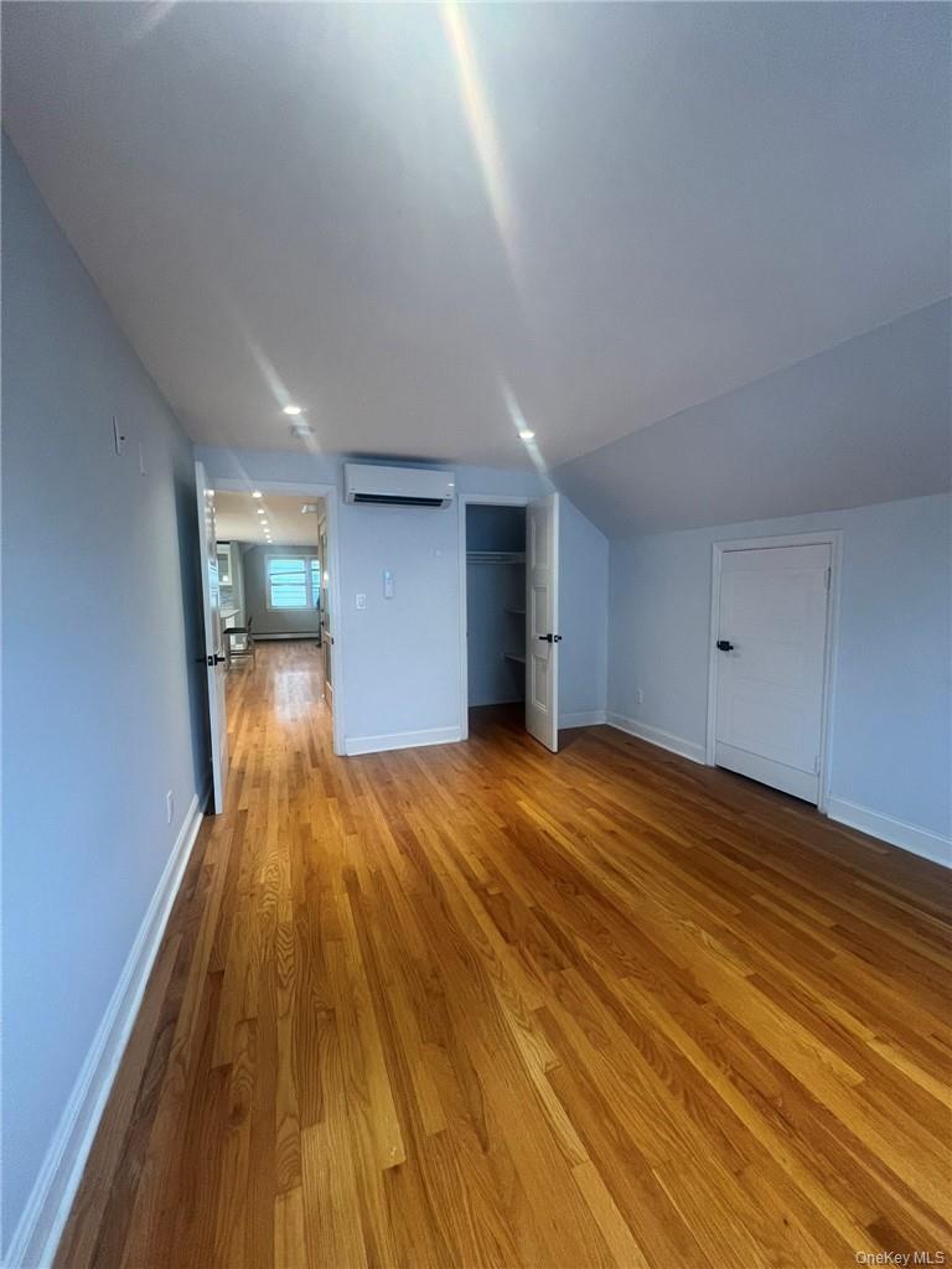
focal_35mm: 13
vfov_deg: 106.2
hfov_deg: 89.9
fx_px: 477
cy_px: 634
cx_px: 476
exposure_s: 1/60
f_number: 1.8
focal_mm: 1.57
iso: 200
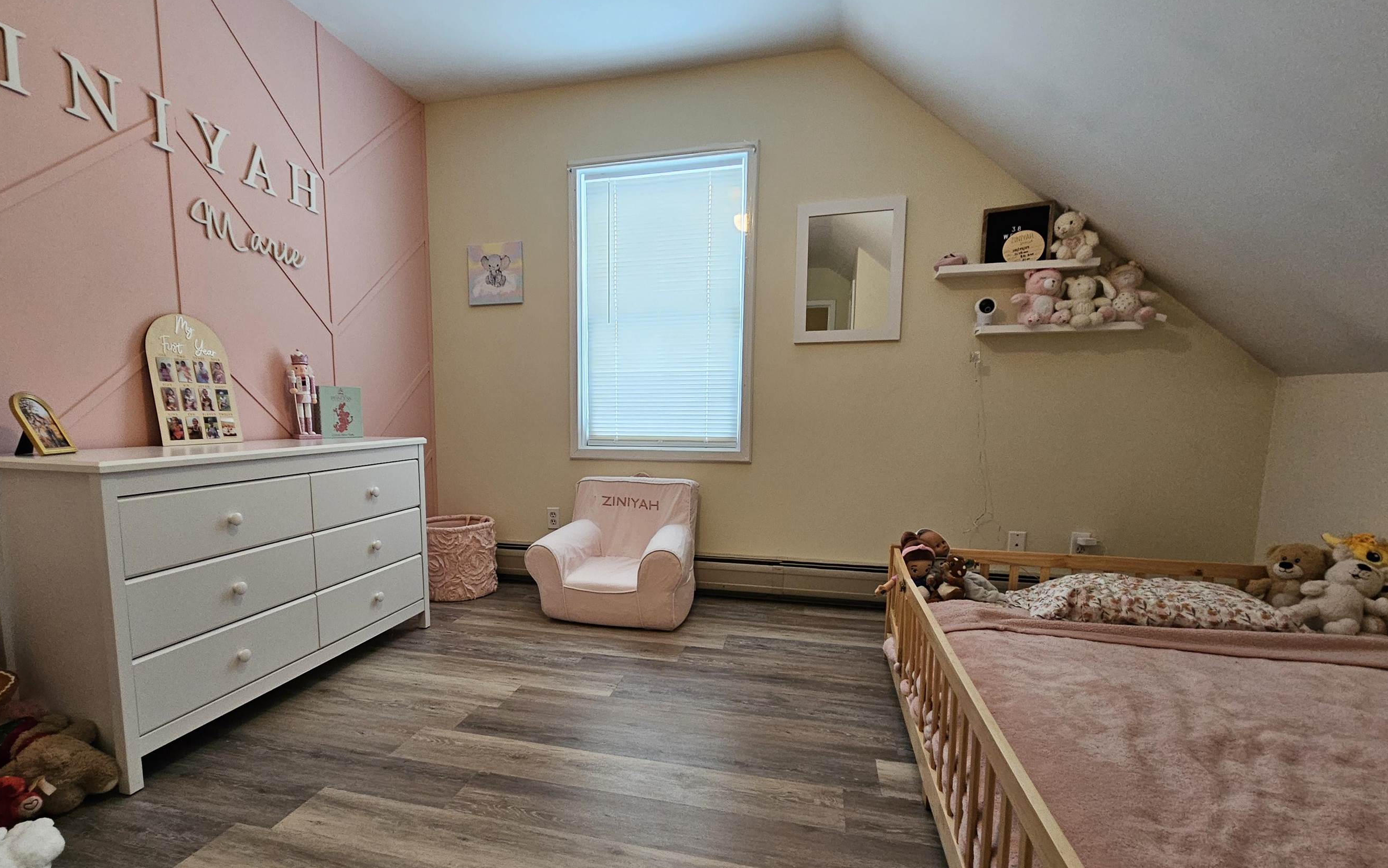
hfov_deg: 97.4
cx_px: 615
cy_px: 498
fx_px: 605
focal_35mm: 16
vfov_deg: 70.9
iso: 320
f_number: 2.2
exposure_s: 1/40
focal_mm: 2.2
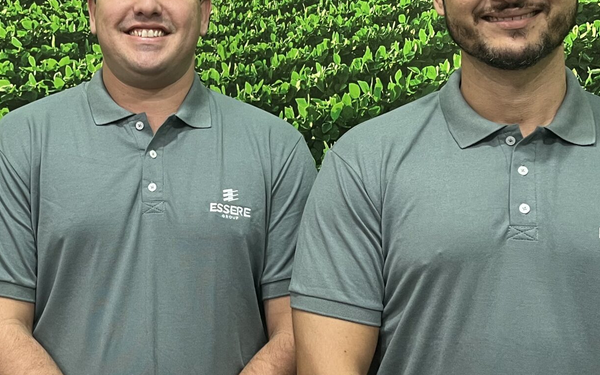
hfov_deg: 34.5
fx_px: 948
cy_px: 168
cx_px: 164
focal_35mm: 58
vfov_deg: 22.4
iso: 125
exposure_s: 1/60
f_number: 1.6
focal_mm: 5.1
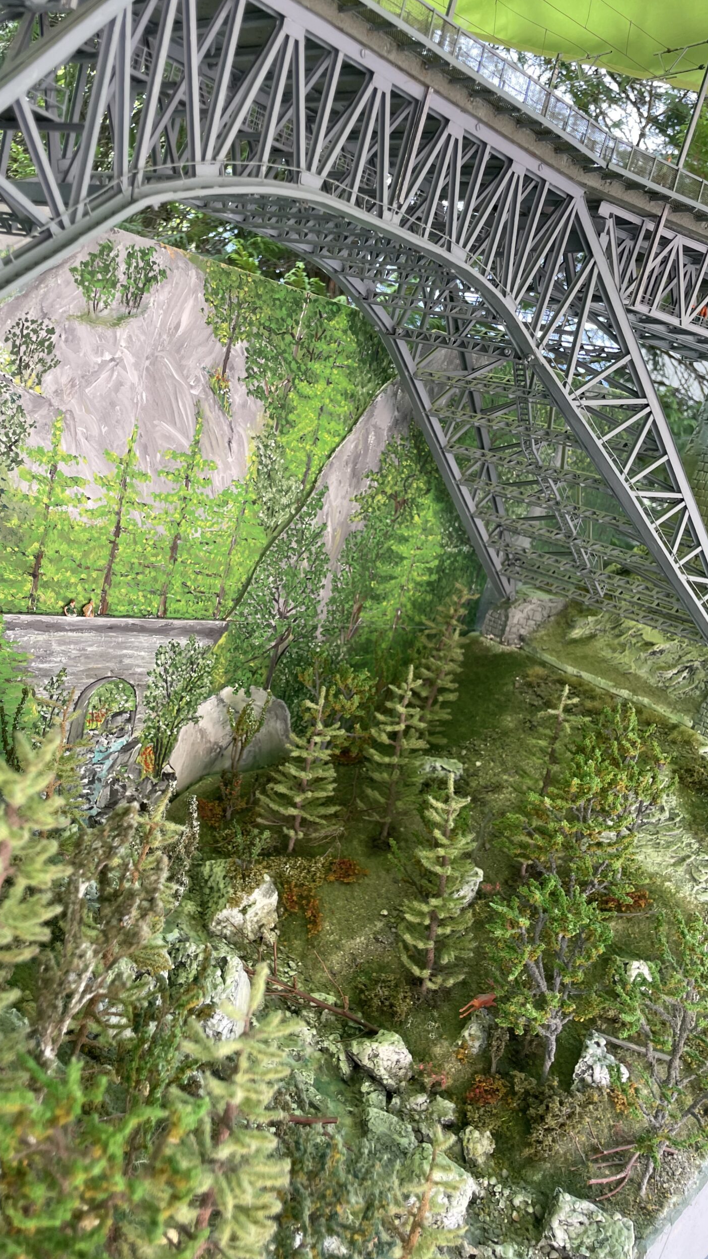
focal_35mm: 29
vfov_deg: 66.1
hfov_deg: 39.9
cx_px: 262
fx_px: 968
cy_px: 626
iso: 32
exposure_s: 1/121
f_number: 1.6
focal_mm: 4.2
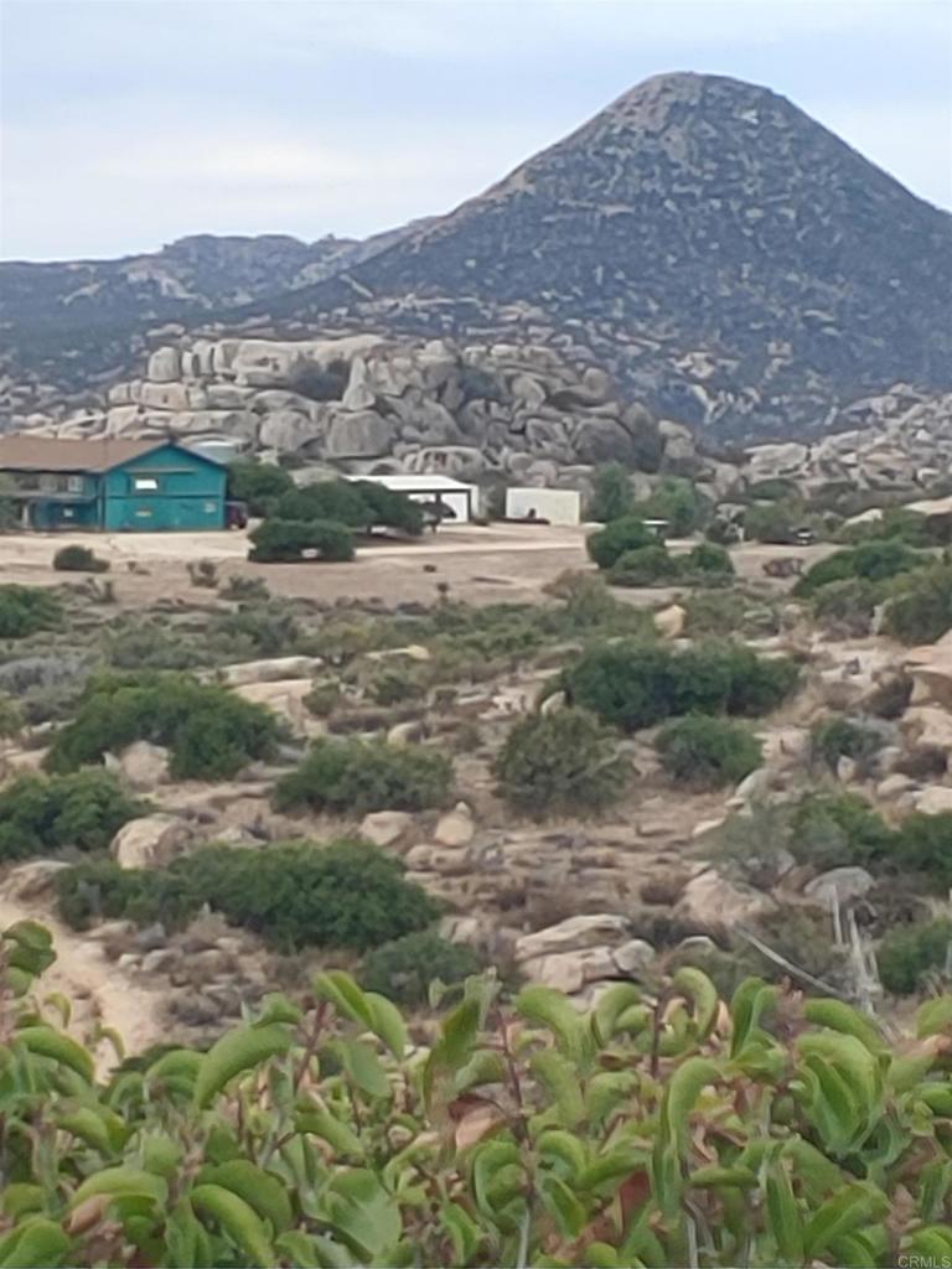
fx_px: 7334
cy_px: 634
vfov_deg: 9.9
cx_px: 476
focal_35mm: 200
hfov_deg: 7.4
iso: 50
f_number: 1.5
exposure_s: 1/1667
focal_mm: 4.23
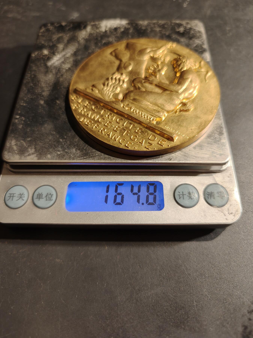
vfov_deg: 73.9
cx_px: 126
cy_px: 169
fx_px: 224
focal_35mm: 23
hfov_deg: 58.9
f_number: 1.6
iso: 200
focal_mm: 6.06
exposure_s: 1/200
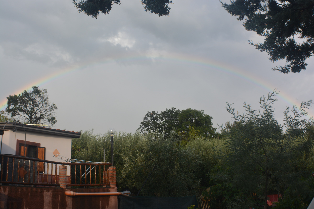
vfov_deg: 31.9
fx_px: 366
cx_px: 157
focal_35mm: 42
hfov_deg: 46.4
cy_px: 104
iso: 200
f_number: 8
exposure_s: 1/250
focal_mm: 28
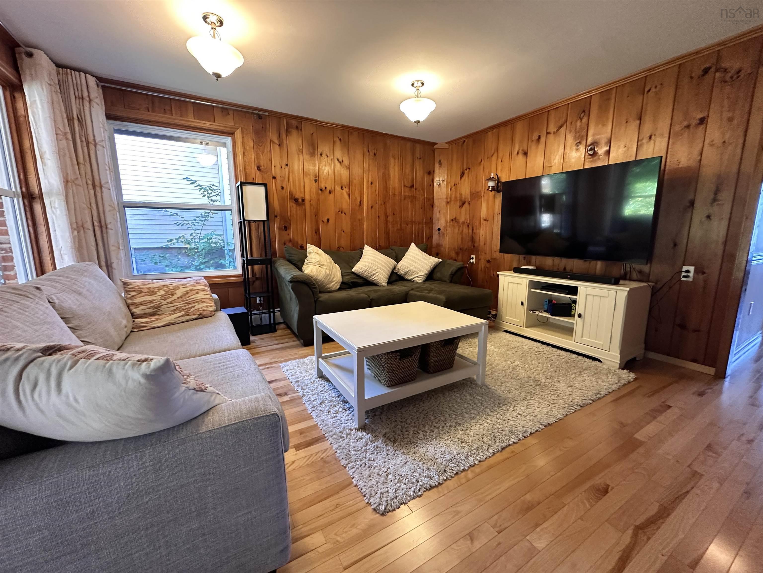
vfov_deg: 85.7
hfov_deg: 102.1
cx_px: 382
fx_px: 309
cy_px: 286
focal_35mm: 14
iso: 400
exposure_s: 1/60
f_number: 2.2
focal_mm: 2.22
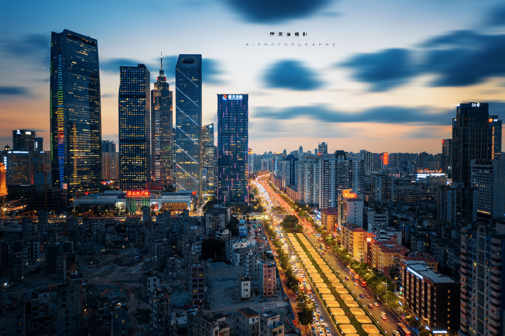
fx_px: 393
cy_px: 168
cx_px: 252
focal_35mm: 28
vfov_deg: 46.4
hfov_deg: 65.5
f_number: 2.8
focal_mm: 10.26
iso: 400
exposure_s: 1/30
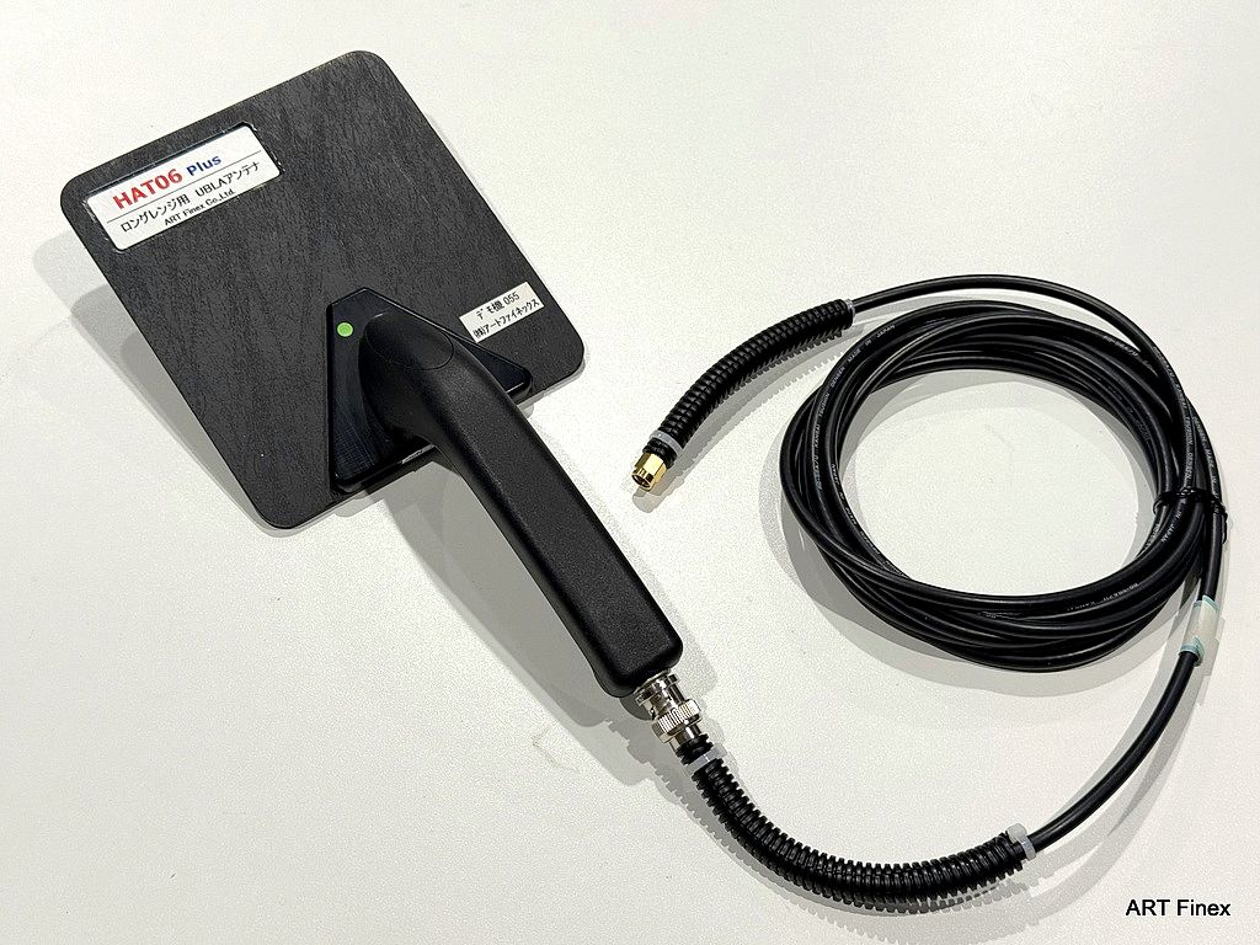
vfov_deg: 30.3
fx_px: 1747
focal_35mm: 48
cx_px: 630
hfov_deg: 39.7
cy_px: 472
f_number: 1.78
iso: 50
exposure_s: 1/100
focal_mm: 6.76
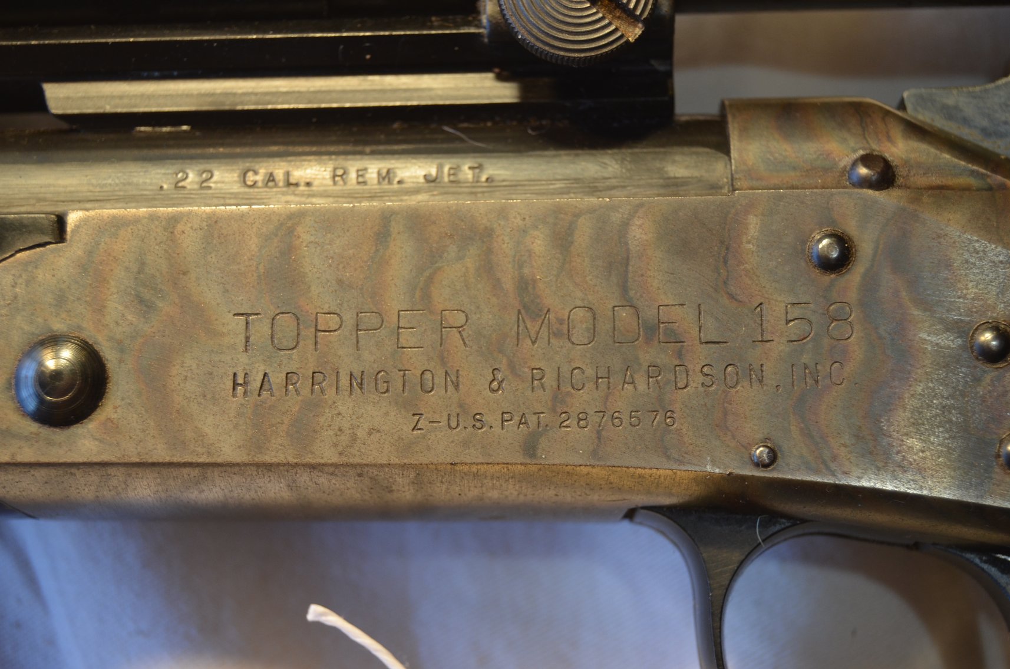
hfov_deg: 28.1
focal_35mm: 72
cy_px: 334
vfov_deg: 18.8
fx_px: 2016
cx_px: 505
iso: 400
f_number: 5.3
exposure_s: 1/60
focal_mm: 48
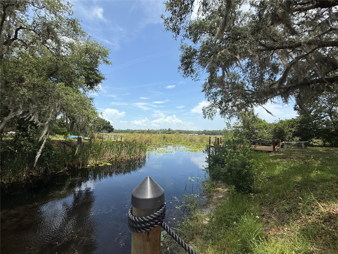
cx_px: 169
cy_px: 127
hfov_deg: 102.1
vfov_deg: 85.7
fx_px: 137
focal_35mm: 14
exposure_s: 1/2320
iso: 50
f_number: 2.2
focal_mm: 2.22
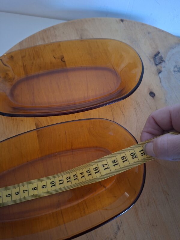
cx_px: 90
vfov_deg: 73.9
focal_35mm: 23
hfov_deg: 58.9
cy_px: 120
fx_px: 159
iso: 320
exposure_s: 1/33
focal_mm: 5.54
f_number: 1.8
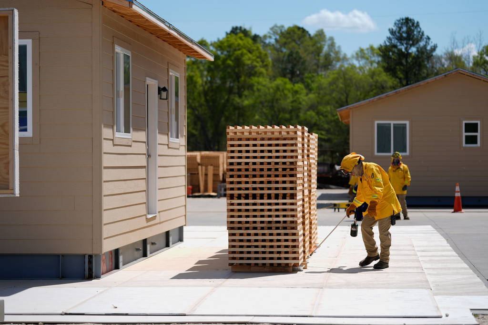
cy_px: 162
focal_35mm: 95
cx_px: 244
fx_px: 1287
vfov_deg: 14.4
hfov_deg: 21.5
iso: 125
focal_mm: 95
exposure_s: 1/3200
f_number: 2.8
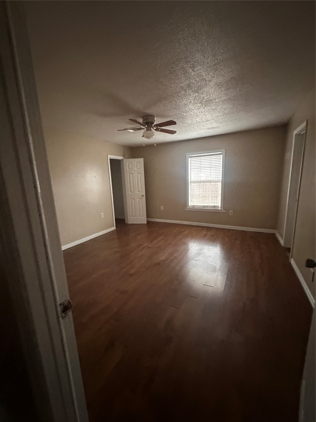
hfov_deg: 85.7
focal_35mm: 14
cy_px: 211
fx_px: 170
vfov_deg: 102.1
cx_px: 158
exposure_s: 1/45
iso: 1250
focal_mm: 2.22
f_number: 2.2
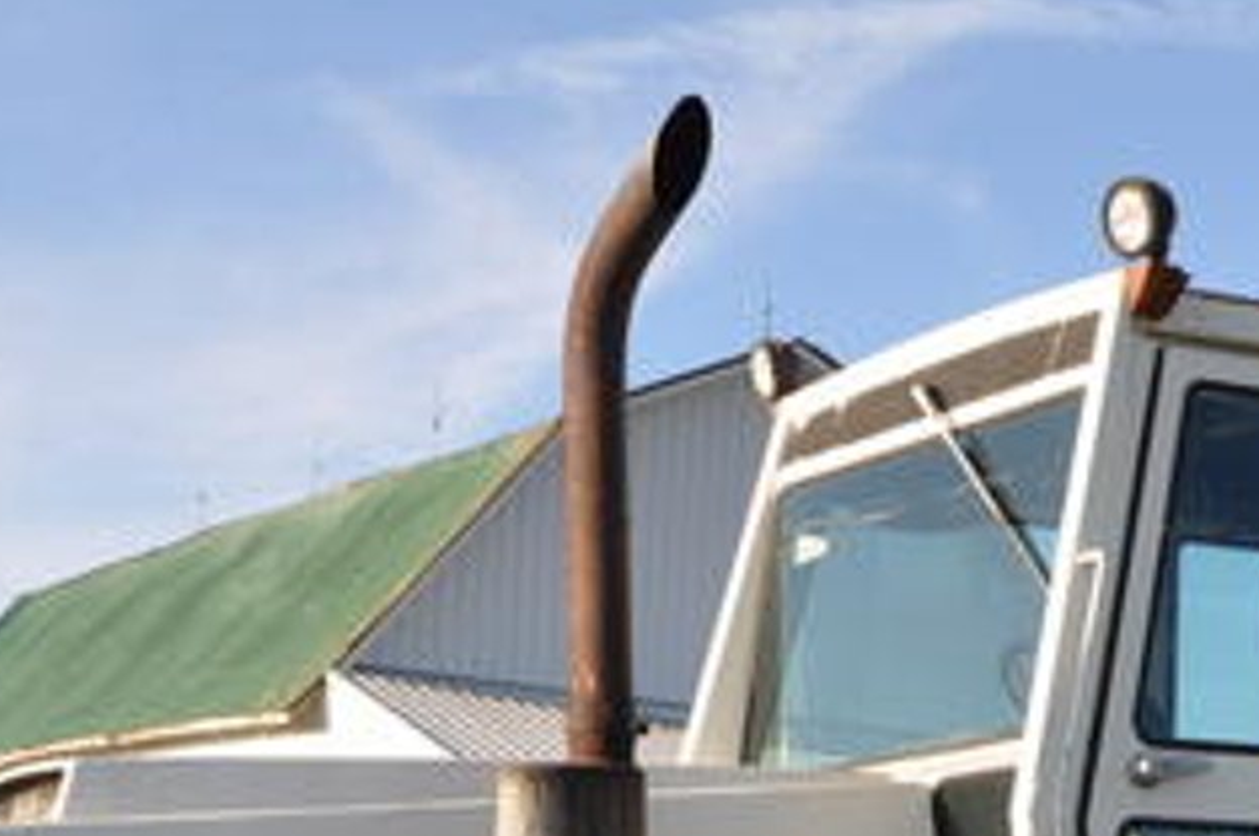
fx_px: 3143
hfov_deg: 22.6
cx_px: 818
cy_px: 1106
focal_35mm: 90
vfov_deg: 14.5
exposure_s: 1/200
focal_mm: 22
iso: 200
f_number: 8
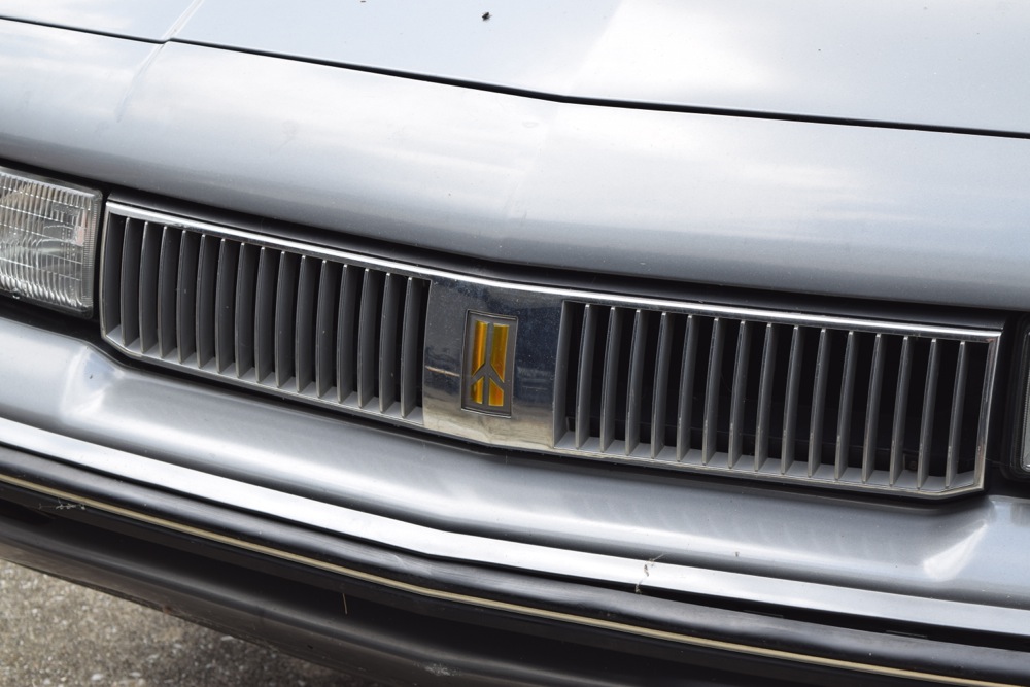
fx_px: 2361
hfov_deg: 24.6
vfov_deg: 16.6
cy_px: 344
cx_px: 515
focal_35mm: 82
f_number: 5.6
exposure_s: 1/100
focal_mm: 55
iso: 100
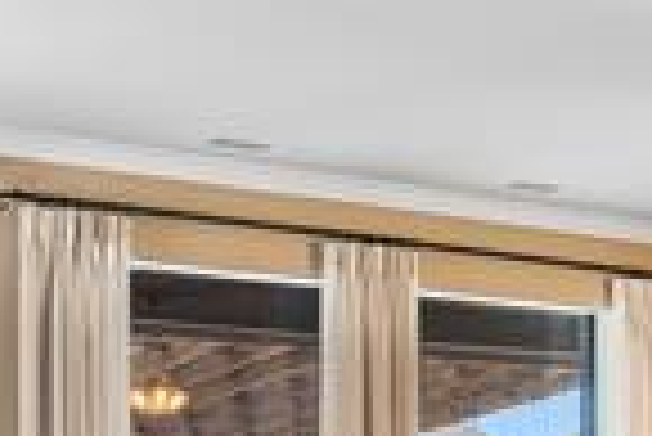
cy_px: 598
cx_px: 701
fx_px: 2049
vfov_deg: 11.8
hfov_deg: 17.5
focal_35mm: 113
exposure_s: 2.5
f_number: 8
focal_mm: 16
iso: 400
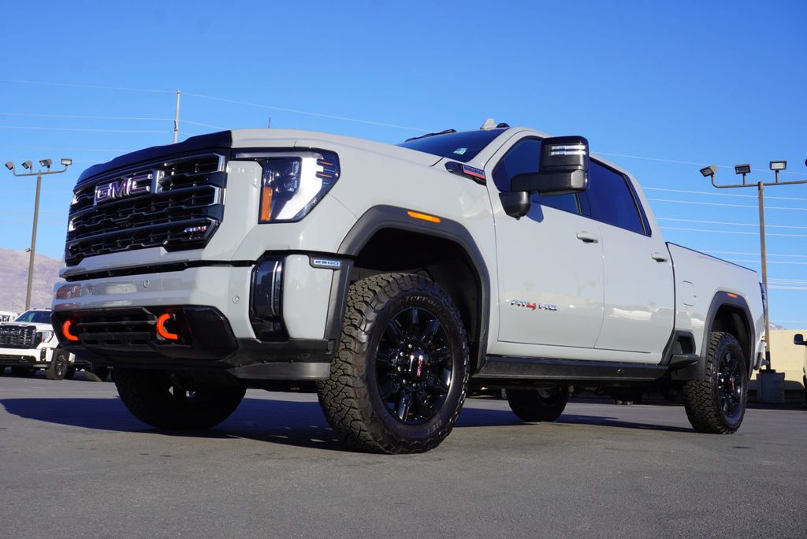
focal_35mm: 36
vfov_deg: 36.9
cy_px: 270
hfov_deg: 53.1
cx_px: 404
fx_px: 807
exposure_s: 1/125
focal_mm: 24
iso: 100
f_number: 10
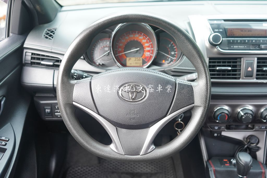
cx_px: 134
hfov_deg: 53.1
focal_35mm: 36
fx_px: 267
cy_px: 89
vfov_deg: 36.9
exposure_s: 1/40
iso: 400
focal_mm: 36
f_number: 4
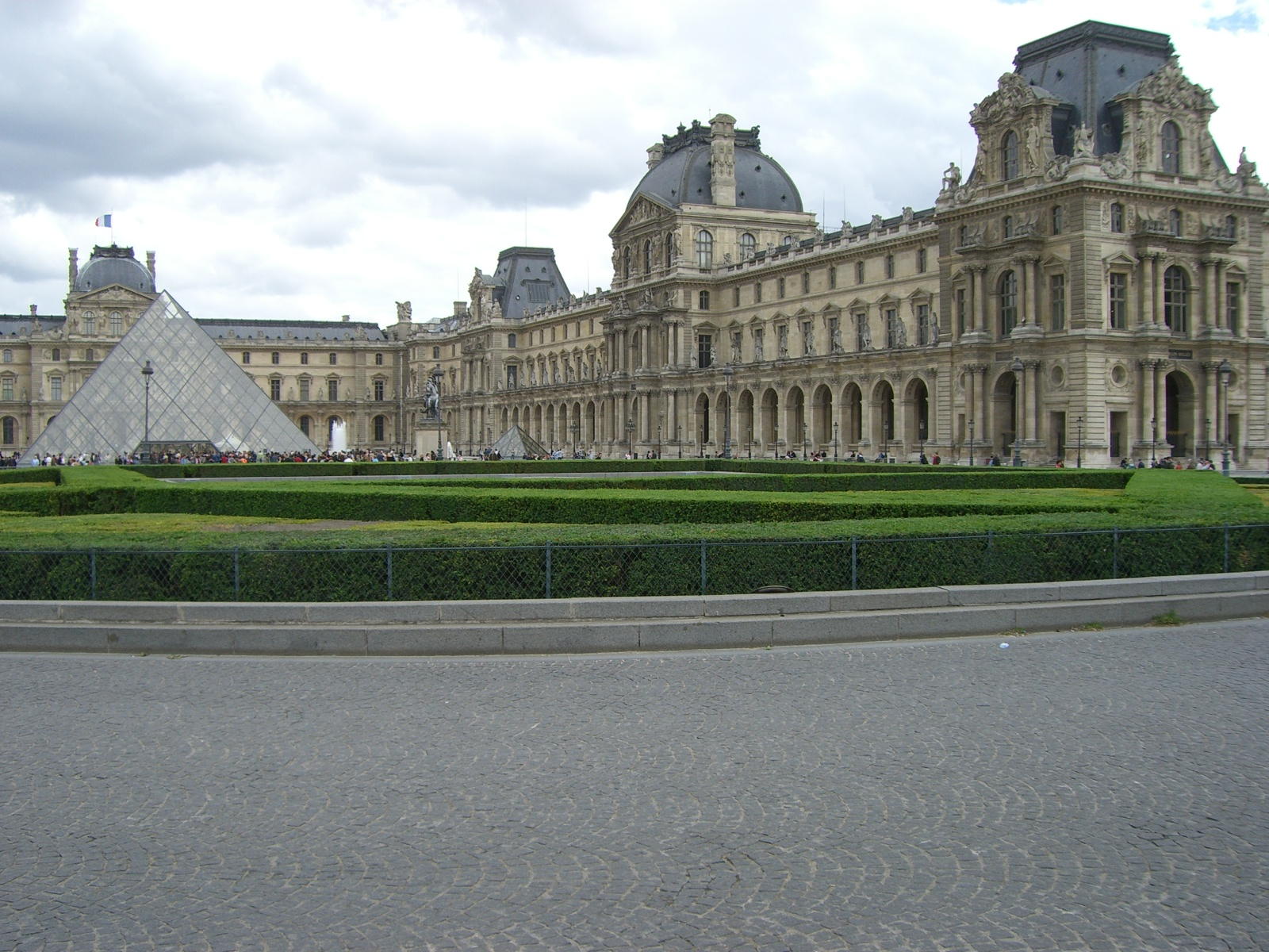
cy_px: 476
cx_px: 634
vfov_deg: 37.7
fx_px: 1393
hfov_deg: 49.0
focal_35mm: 38
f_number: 4.3
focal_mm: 6.2
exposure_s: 1/400
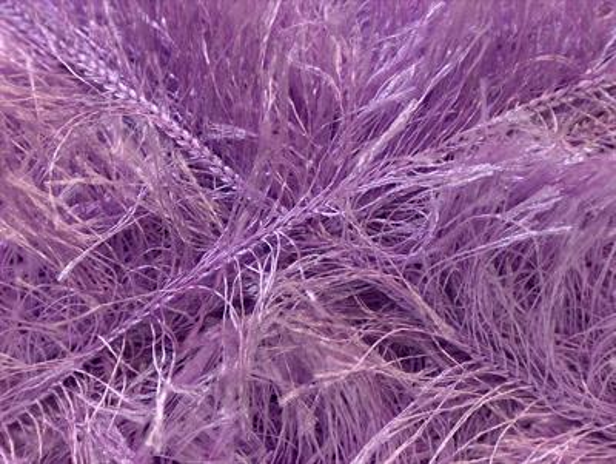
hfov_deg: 17.0
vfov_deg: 12.8
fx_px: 2067
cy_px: 232
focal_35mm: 116
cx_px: 308
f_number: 3
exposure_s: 1/16.2
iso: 200
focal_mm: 23.76
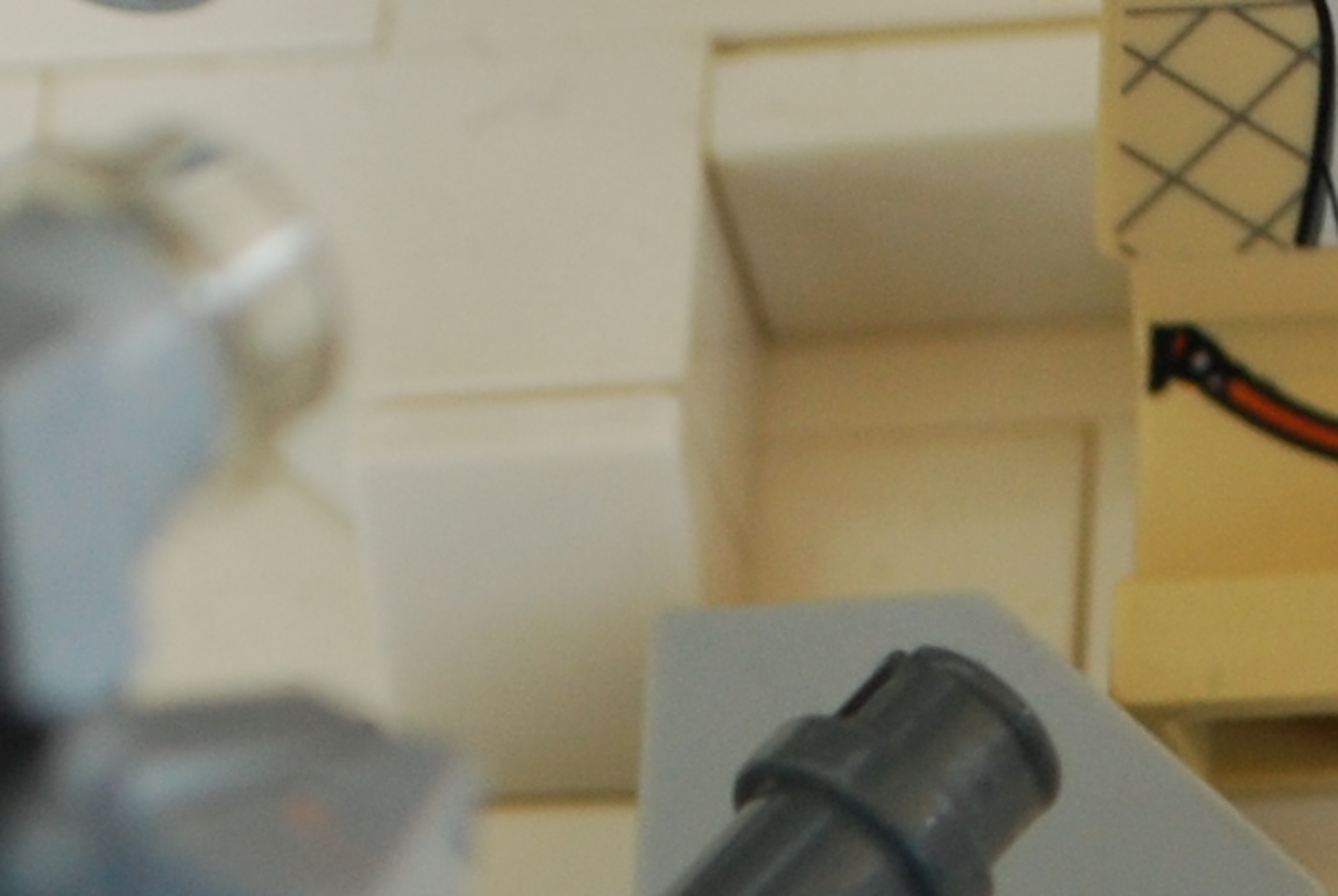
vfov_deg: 4.2
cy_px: 1148
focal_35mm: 329
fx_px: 12246
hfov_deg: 6.2
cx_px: 997
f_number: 5.3
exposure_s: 1/60
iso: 250
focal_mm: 40
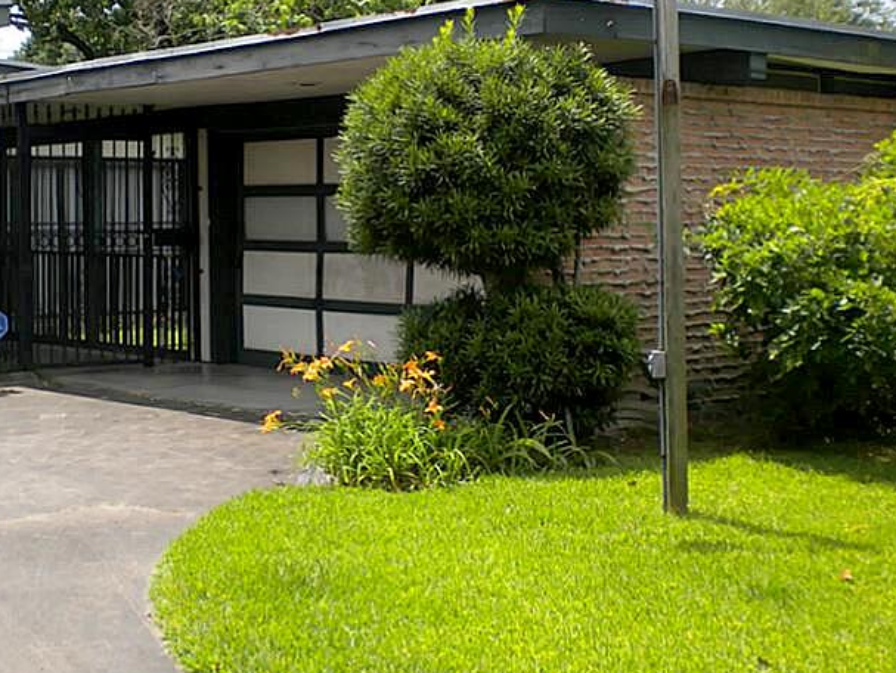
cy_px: 245
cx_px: 314
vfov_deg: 24.8
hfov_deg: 32.5
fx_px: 1528
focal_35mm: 59
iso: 80
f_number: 4.6
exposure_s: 1/412
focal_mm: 6.3
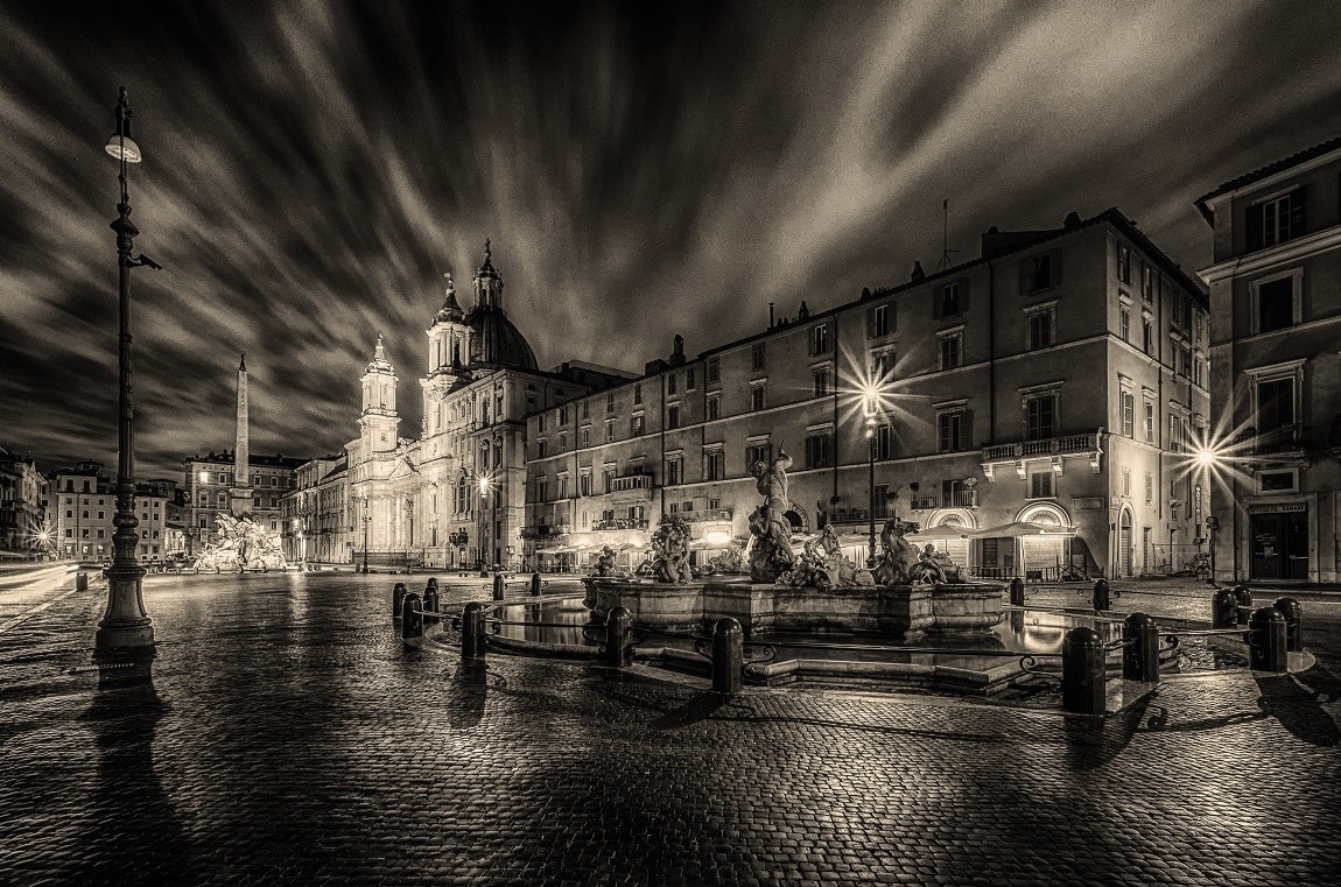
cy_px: 444
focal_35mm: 15
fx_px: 557
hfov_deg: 100.5
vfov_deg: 77.0
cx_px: 670
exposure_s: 30
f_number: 10
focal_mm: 10
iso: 100
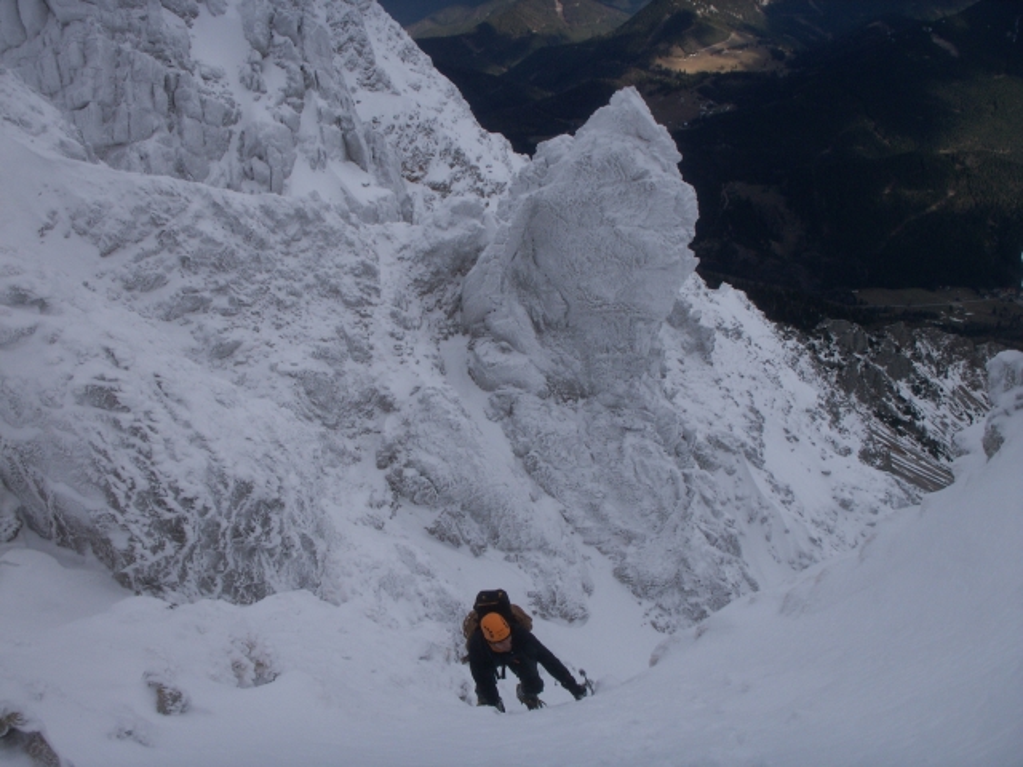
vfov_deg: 38.7
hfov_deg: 50.1
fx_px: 1093
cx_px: 512
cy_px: 384
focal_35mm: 37
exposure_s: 1/400
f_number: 7.1
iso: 50
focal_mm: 7.7
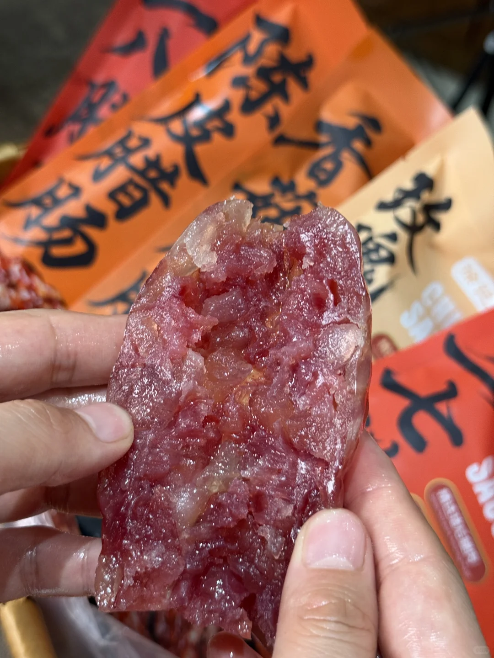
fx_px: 913
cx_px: 247
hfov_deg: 30.3
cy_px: 329
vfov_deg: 39.7
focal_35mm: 48
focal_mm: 6.76
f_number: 1.78
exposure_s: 1/50
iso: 160
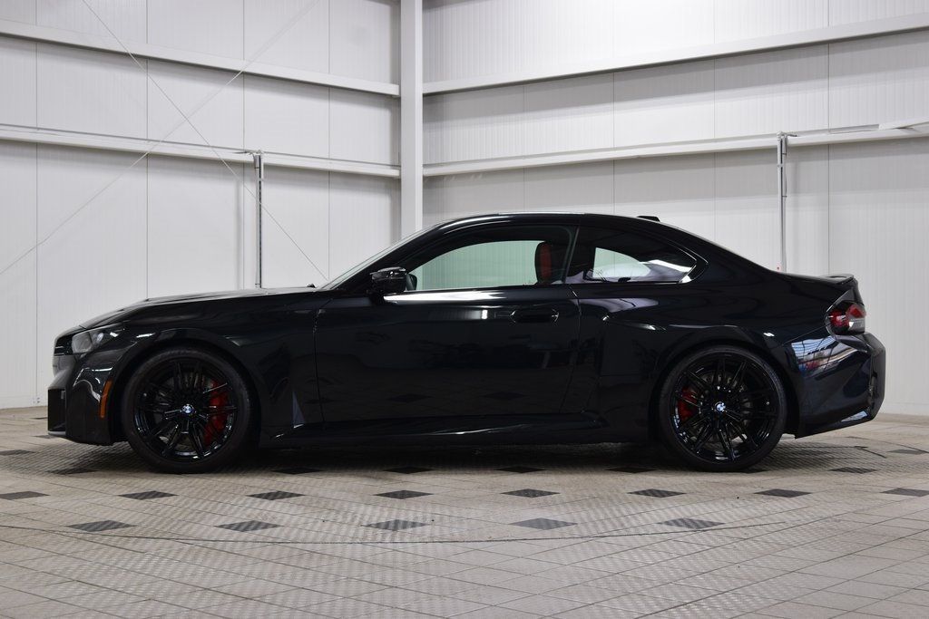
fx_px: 1394
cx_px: 464
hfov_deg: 36.9
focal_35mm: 54
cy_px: 310
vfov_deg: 25.1
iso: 400
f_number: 6.3
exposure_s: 1/20
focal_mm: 36
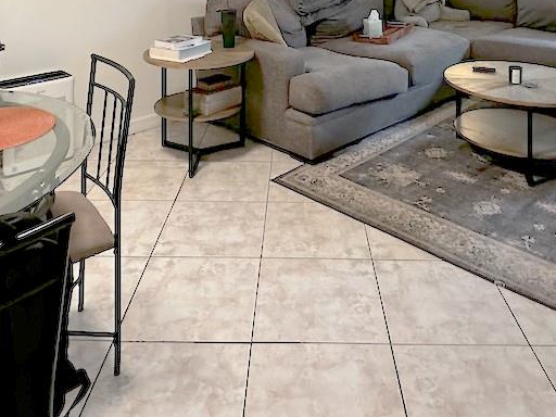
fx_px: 562
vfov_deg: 33.3
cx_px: 294
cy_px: -83
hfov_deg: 52.6
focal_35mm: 35
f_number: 2.2
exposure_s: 1/60
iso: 250
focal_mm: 2.22
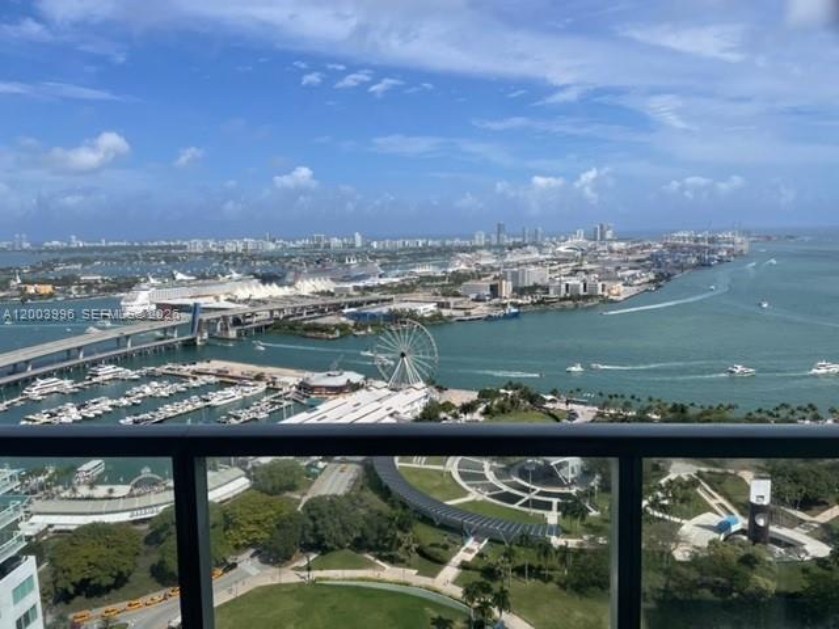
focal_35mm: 26
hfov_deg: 67.3
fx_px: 630
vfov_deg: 53.1
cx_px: 420
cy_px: 314
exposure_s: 1/6135
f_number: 1.6
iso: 32
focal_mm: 4.2
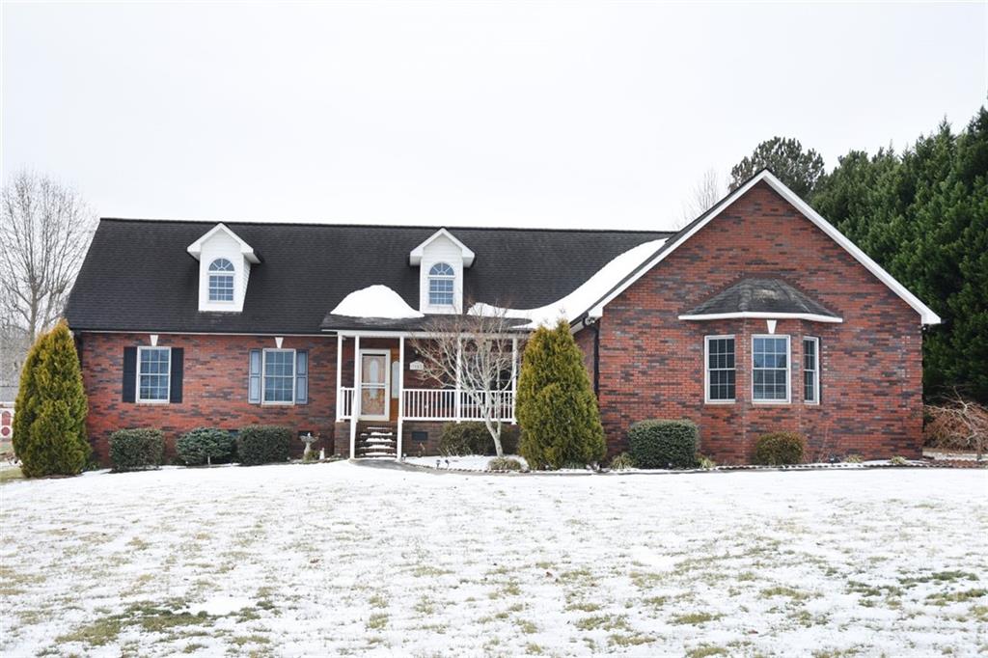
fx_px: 1399
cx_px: 494
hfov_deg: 38.9
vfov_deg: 26.5
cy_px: 329
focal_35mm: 51
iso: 100
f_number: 5
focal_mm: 34
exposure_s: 1/250
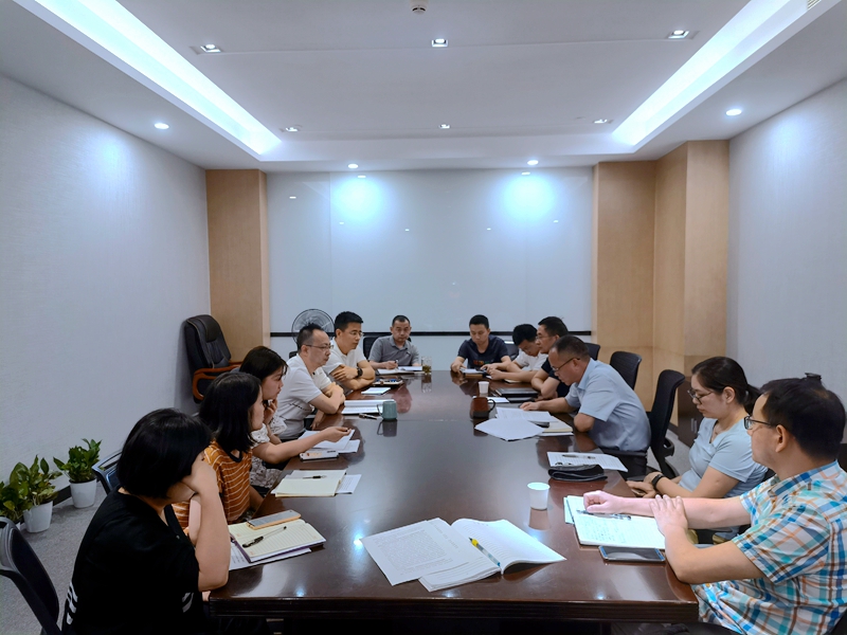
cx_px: 424
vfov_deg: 56.8
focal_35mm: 24
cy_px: 318
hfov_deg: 71.6
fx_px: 587
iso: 125
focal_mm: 6.67
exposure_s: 1/100
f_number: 1.9
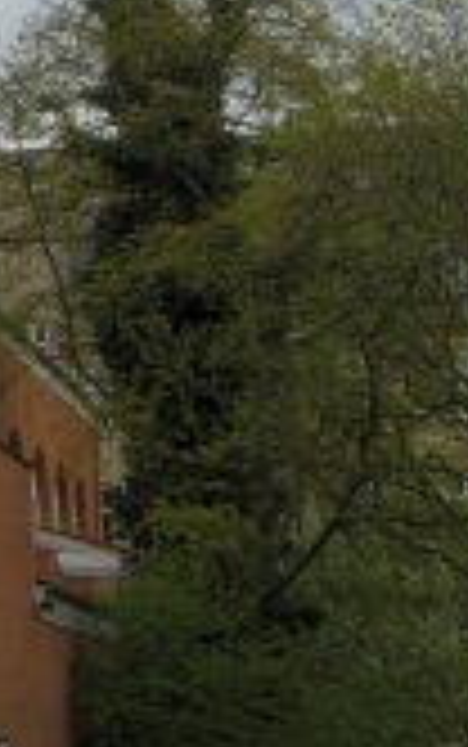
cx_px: -313
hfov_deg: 9.7
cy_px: -268
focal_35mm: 130
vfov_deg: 15.2
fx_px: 2648
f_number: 5.4
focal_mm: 7.5
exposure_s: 1/395
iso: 50
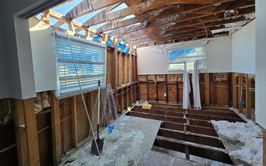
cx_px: 132
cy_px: 75
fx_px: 102
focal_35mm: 14
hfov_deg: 105.3
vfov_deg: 78.4
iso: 64
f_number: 2.2
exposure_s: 1/120
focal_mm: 2.2
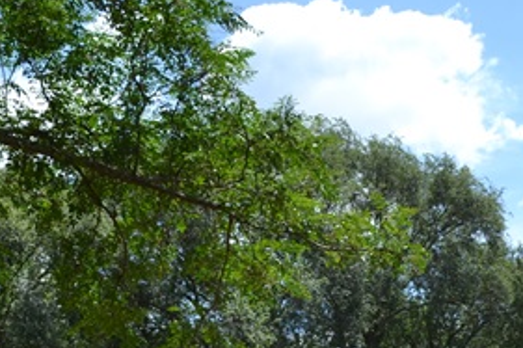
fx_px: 1205
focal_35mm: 83
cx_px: 367
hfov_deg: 24.3
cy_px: 452
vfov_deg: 15.6
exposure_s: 1/200
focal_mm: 18
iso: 100
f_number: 7.1
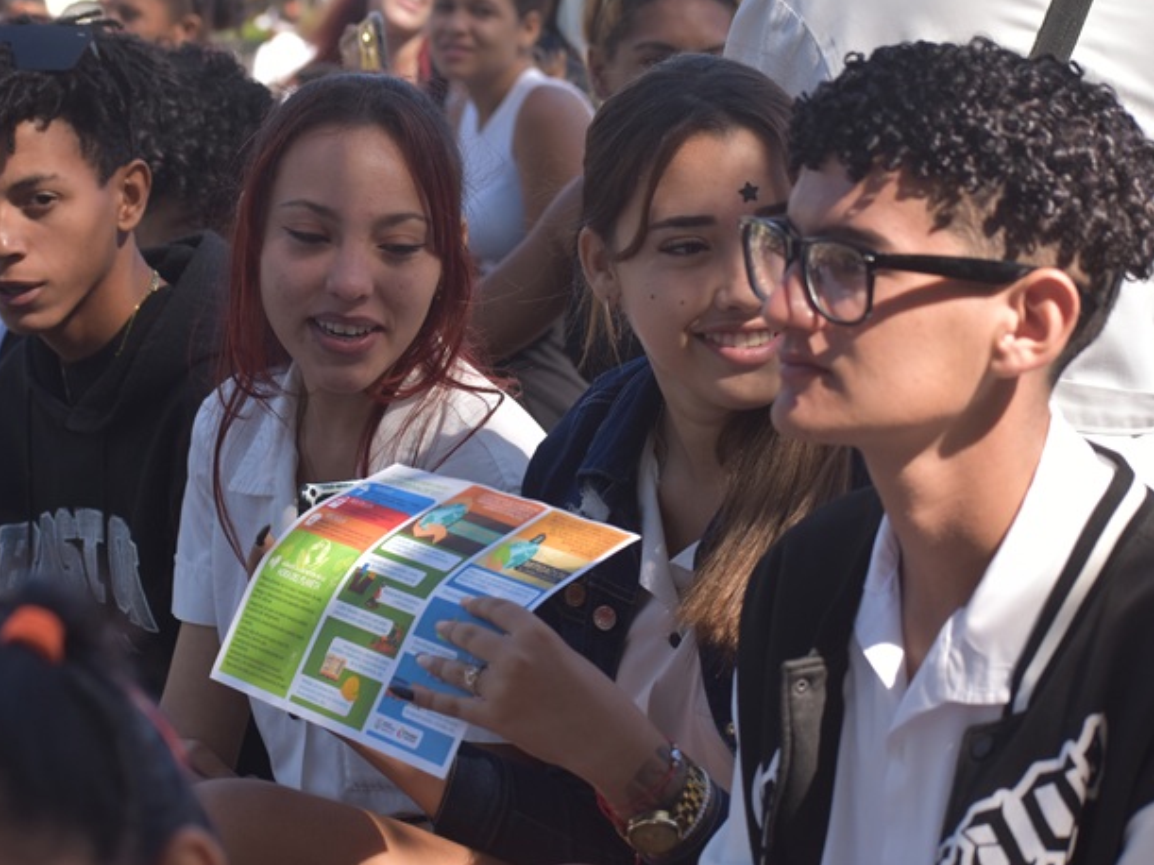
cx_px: 525
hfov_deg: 17.1
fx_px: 3833
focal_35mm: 115
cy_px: 432
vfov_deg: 12.9
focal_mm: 70
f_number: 5.6
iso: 200
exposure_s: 1/500
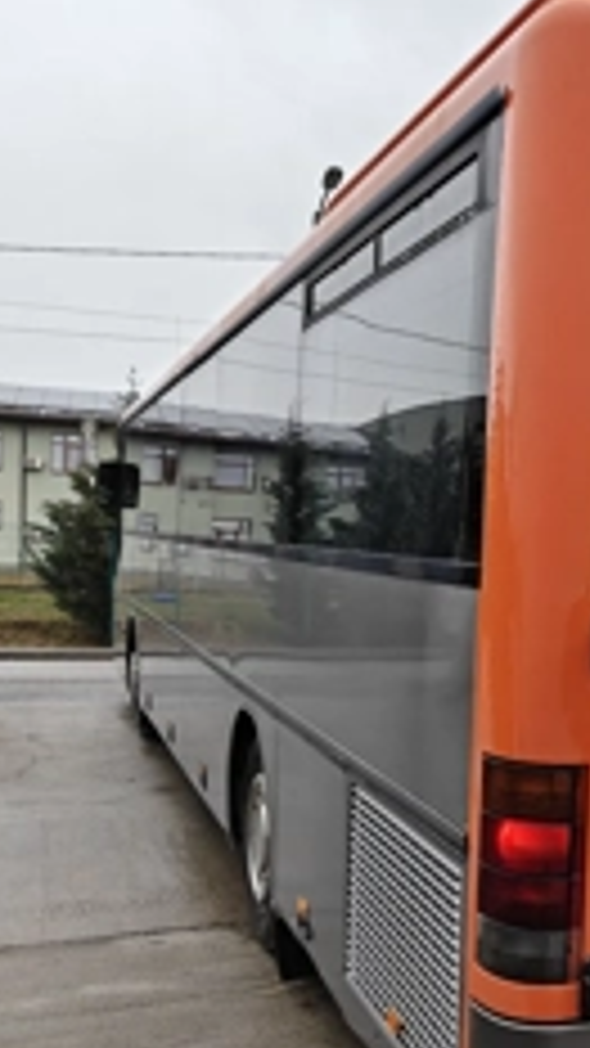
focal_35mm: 43
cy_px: 639
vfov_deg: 47.0
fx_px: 1196
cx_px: 631
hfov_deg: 25.9
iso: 320
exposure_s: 1/2403
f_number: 1.6
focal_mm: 6.06
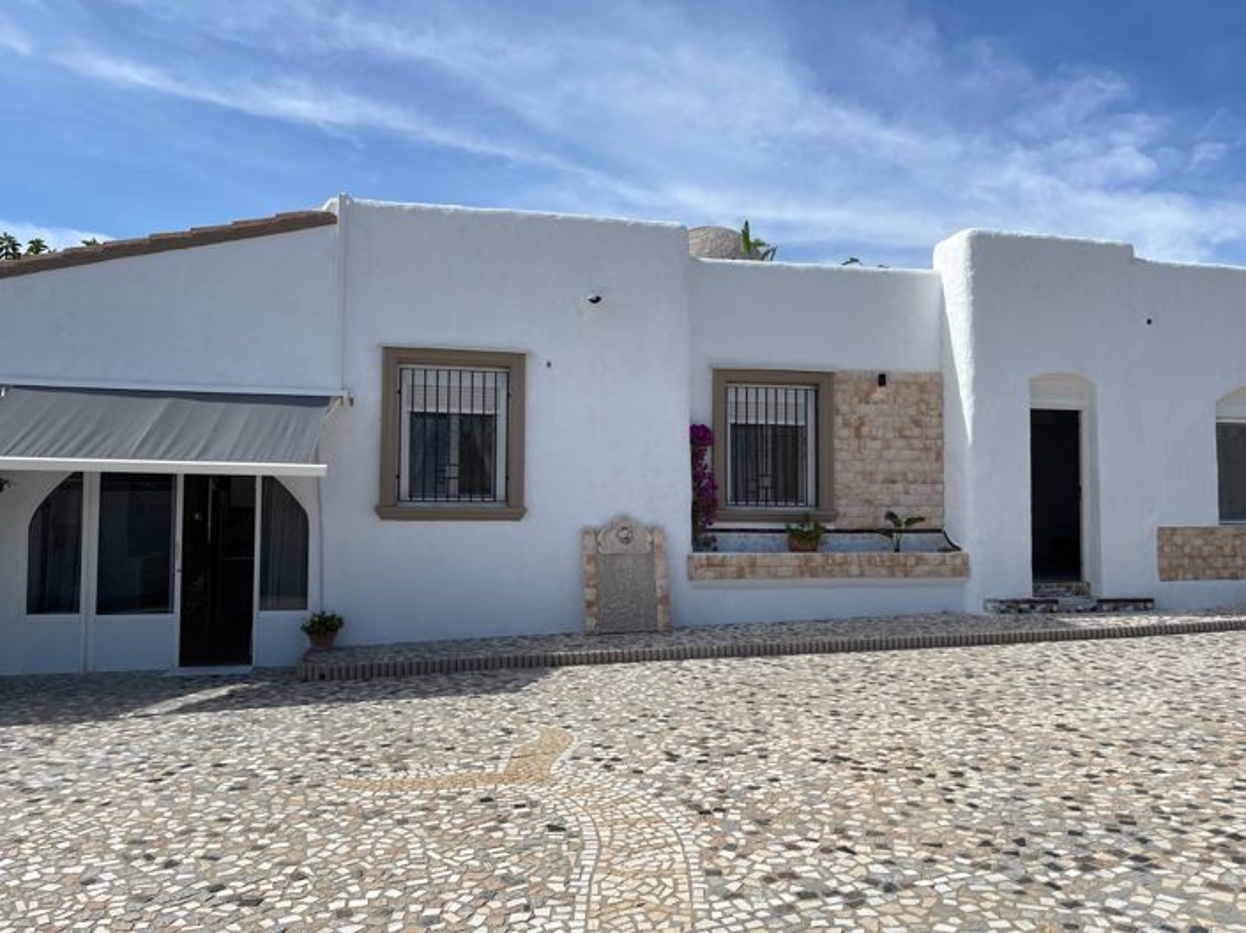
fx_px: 899
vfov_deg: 54.8
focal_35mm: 25
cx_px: 623
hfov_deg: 69.4
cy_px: 466
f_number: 1.6
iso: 32
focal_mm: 5.1
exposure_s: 1/4902
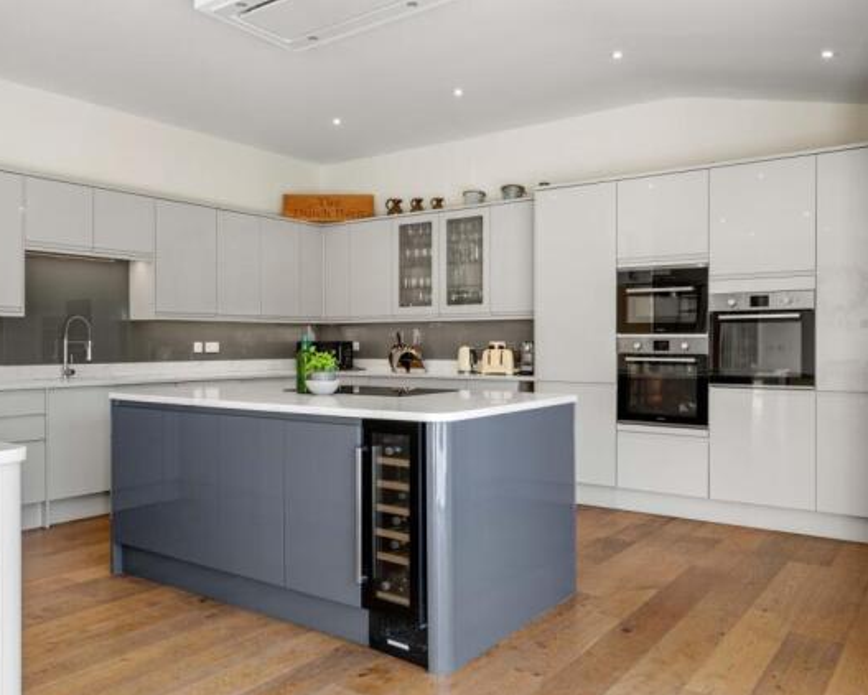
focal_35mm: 28
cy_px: 358
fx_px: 720
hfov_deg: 61.8
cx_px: 358
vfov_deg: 51.6
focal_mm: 24
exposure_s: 1/15
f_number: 8
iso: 500
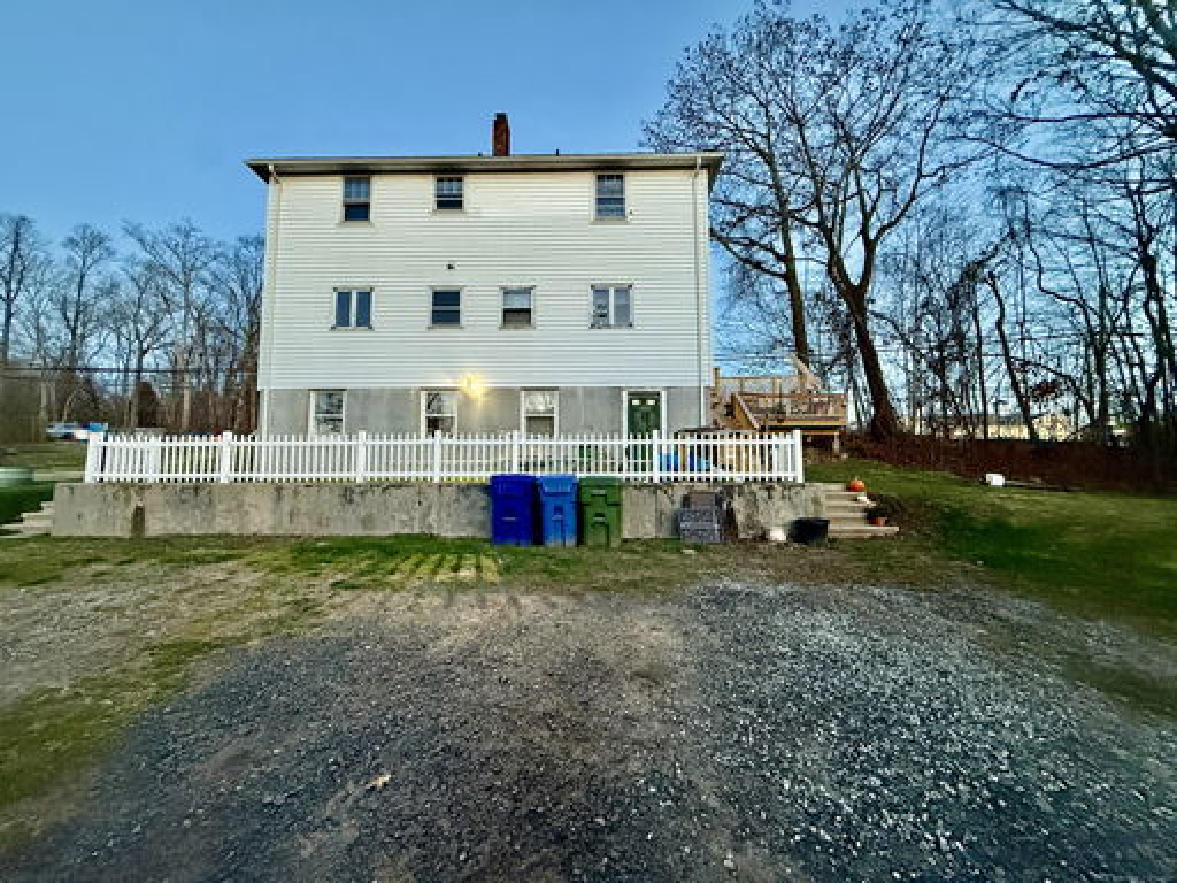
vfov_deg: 85.7
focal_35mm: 14
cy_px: 442
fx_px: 476
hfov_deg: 102.1
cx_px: 588
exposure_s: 1/60
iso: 640
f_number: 2.2
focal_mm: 2.22
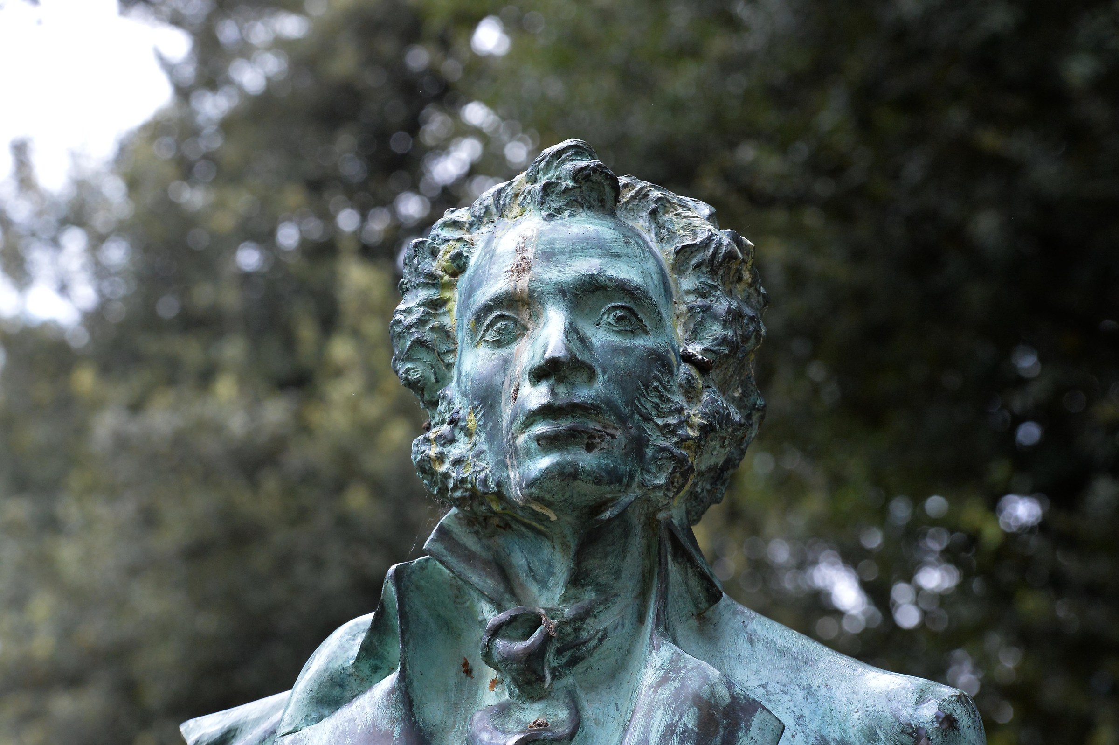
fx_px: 4970
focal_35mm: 160
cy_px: 372
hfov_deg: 12.8
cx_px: 560
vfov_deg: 8.6
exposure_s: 1/500
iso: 3200
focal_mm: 160
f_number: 9
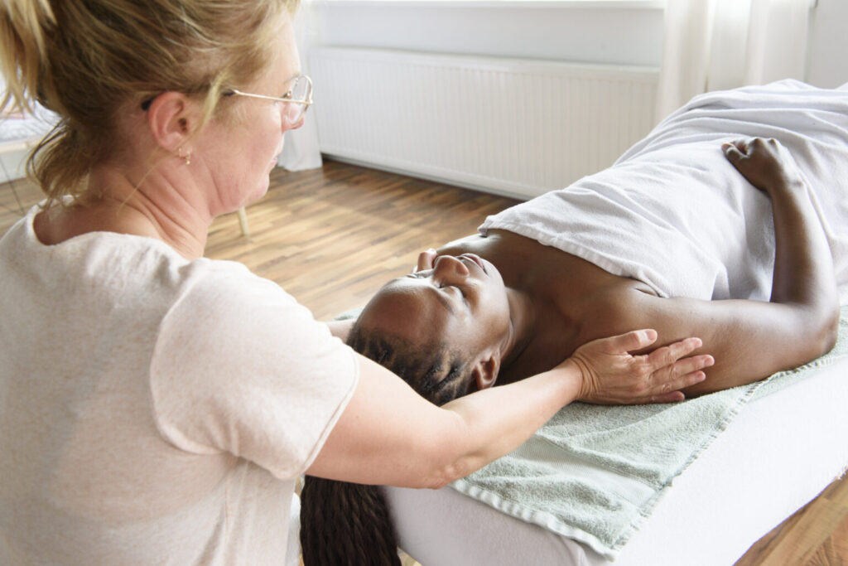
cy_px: 283
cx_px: 424
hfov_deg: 53.1
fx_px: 848
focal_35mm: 36
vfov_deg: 36.9
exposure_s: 1/125
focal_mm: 36
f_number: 5.6
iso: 800
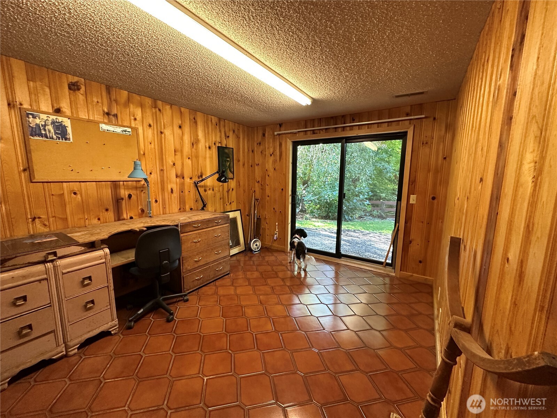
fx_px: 225
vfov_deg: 85.7
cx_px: 278
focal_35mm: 14
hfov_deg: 102.1
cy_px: 209
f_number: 2.2
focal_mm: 2.22
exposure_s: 1/60
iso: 400
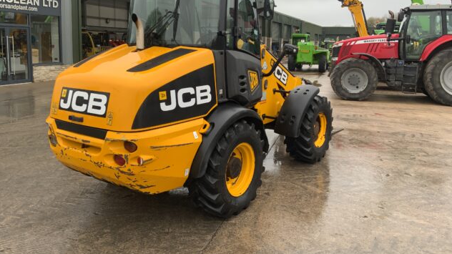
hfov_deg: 61.0
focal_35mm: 32
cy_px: 90
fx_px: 383
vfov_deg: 36.4
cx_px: 227
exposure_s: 1/204
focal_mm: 3
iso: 16
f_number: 1.8
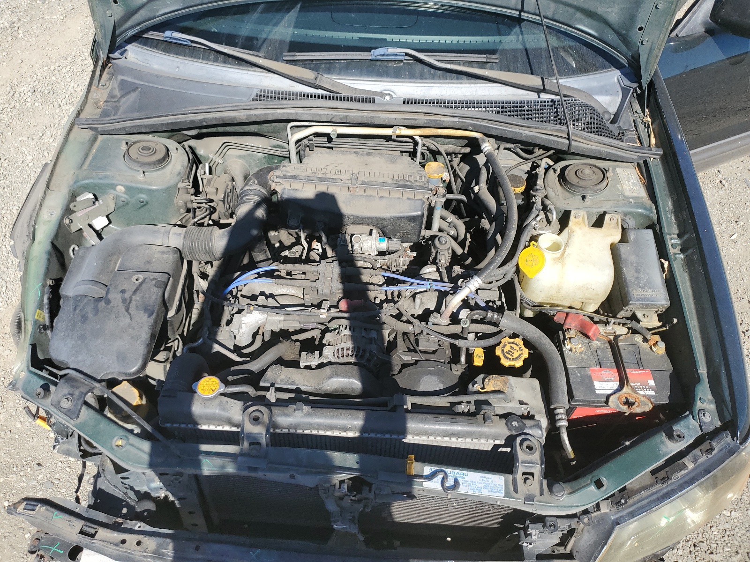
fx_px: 563
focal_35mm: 26
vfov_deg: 53.1
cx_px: 375
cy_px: 281
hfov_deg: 67.3
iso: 50
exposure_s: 1/2000
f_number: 1.5
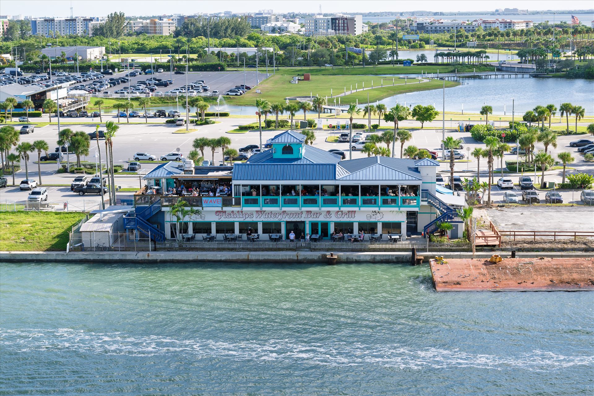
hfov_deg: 31.9
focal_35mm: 63
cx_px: 297
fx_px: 1039
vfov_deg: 21.6
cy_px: 198
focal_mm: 63
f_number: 11
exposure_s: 1/320
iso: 180
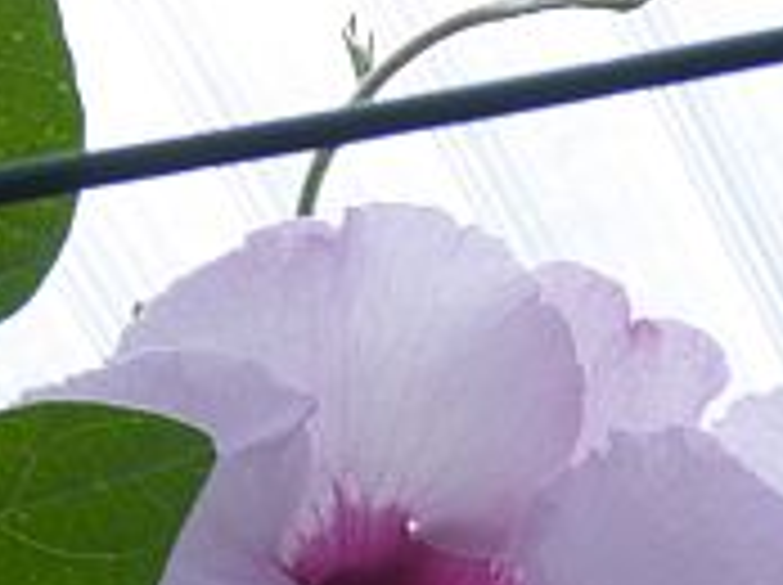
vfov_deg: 3.8
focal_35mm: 390
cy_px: 976
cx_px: 612
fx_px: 8809
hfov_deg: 5.1
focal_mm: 19
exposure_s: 1/60
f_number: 5.1
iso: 160
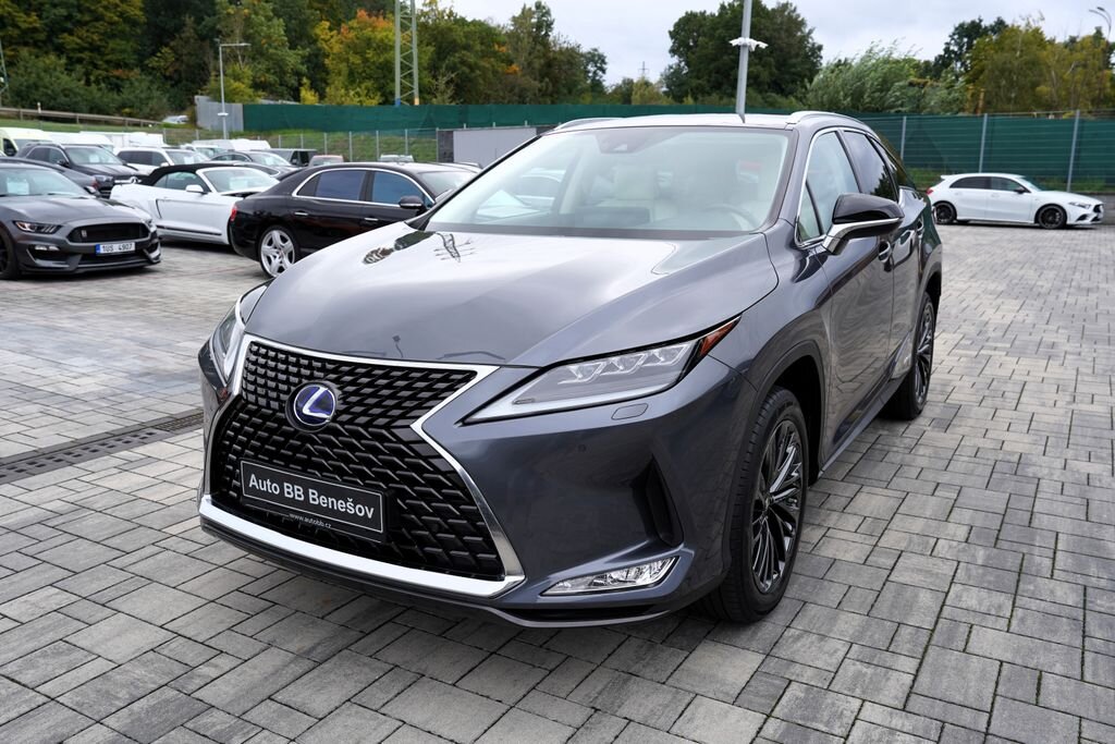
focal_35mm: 29
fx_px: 898
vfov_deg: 45.0
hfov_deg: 63.7
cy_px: 372
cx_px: 558
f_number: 5.6
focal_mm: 29
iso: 100
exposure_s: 1/125
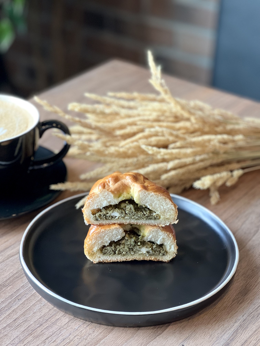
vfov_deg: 25.3
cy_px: 173
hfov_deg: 19.1
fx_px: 771
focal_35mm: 77
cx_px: 130
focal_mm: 9
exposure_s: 1/40
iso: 160
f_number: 2.8
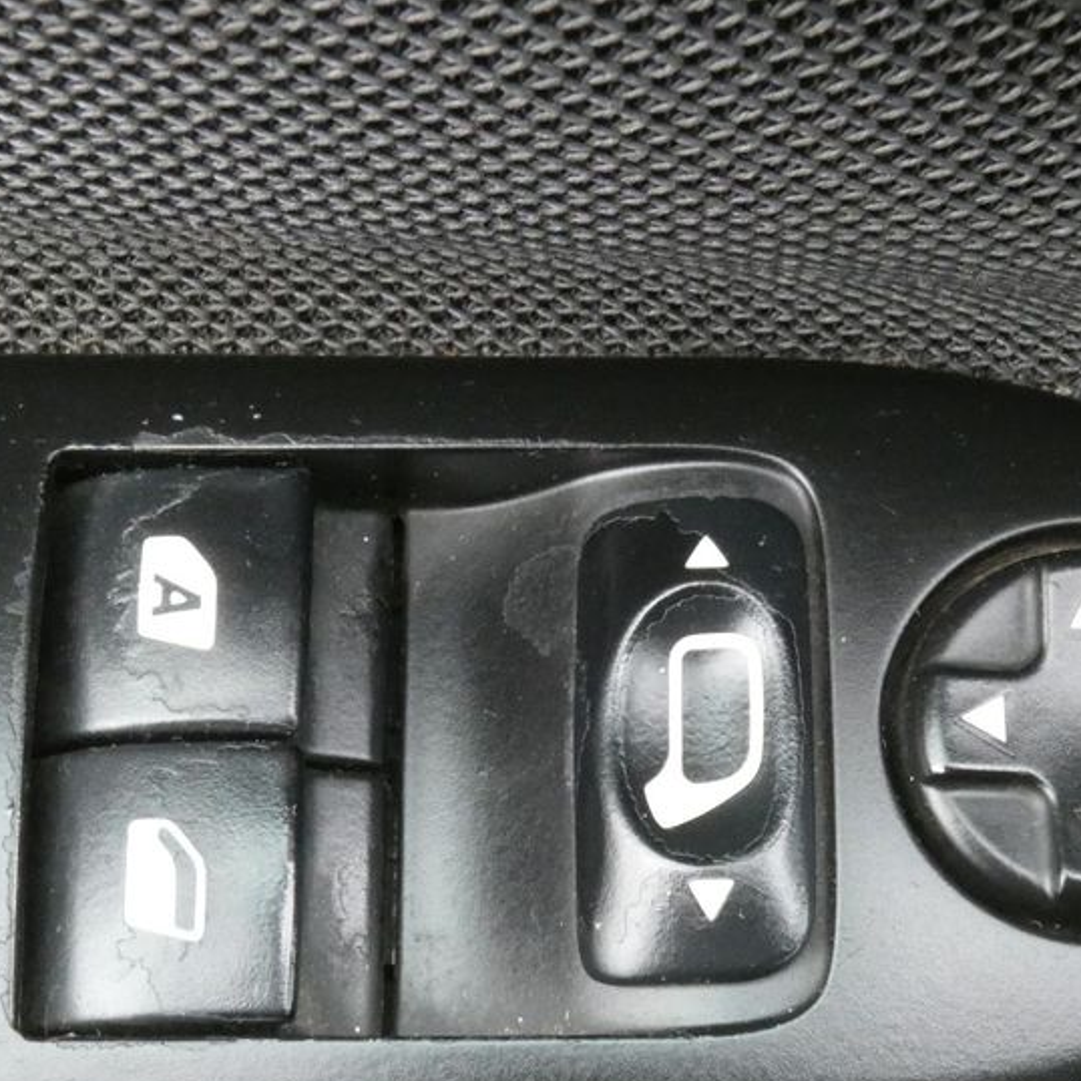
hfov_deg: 25.0
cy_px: 659
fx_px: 2438
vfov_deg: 24.9
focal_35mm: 69
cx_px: 587
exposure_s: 1/80
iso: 1000
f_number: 5.6
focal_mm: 7.3
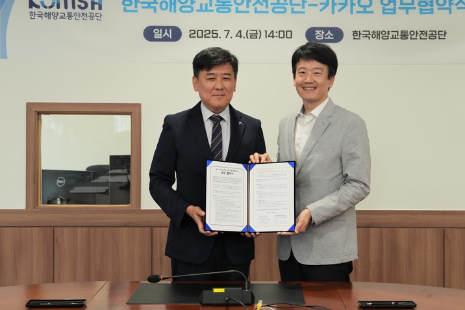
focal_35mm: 59
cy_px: 151
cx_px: 286
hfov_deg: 33.8
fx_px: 762
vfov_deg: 23.0
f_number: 2.8
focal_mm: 44
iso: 100
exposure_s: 1/25
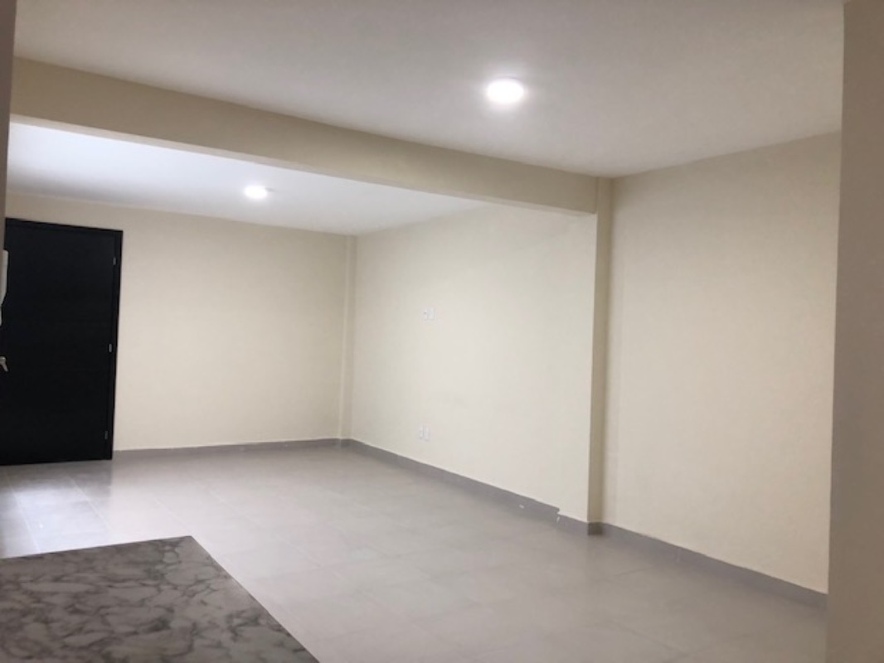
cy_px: 332
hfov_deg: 63.4
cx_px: 442
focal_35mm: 28
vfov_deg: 49.8
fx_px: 715
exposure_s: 1/15
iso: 40
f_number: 1.8
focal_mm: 3.99
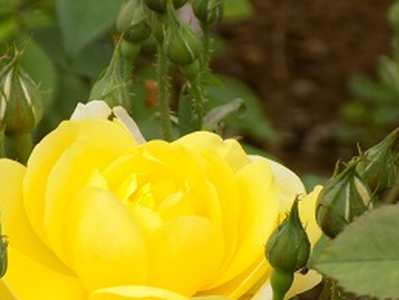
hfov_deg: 6.3
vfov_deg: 4.8
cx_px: 182
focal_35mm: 312
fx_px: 3600
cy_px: 223
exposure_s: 1/50
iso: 80
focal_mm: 29.9
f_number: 5.3
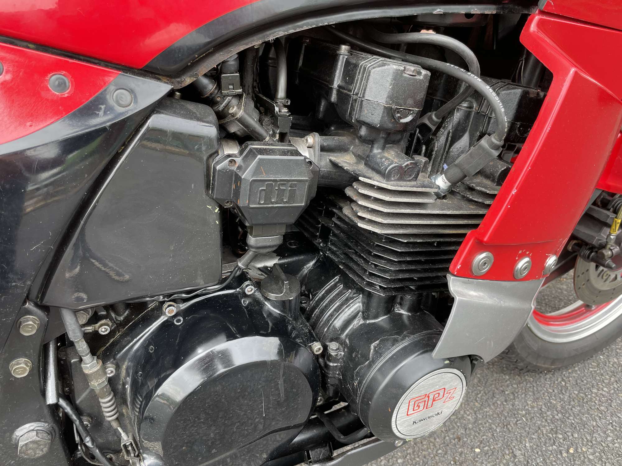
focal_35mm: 26
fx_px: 467
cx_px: 311
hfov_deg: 67.3
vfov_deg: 53.1
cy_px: 233
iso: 32
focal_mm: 4.2
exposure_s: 1/132
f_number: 1.6
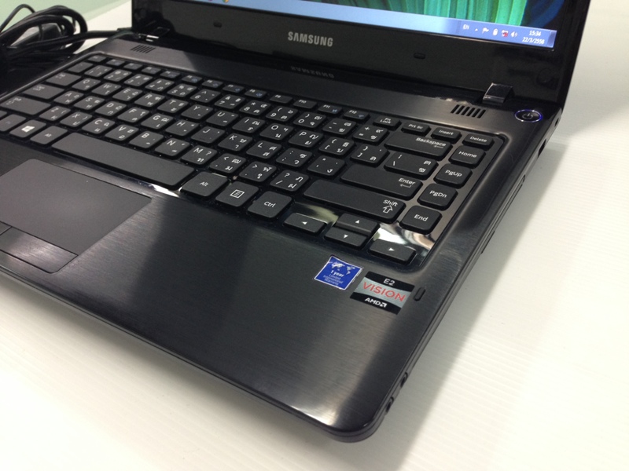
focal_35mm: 33
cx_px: 314
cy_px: 236
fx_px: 600
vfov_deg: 42.9
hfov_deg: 55.4
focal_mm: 4.12
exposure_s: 1/20
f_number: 2.4
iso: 80
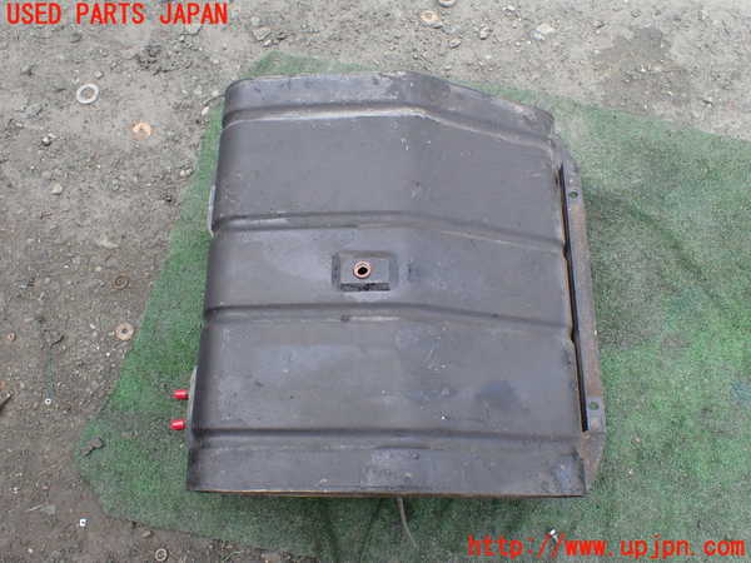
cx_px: 376
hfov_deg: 60.0
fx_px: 651
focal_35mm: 30
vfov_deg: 46.8
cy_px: 282
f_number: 3.2
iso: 100
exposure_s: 1/250
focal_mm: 5.4
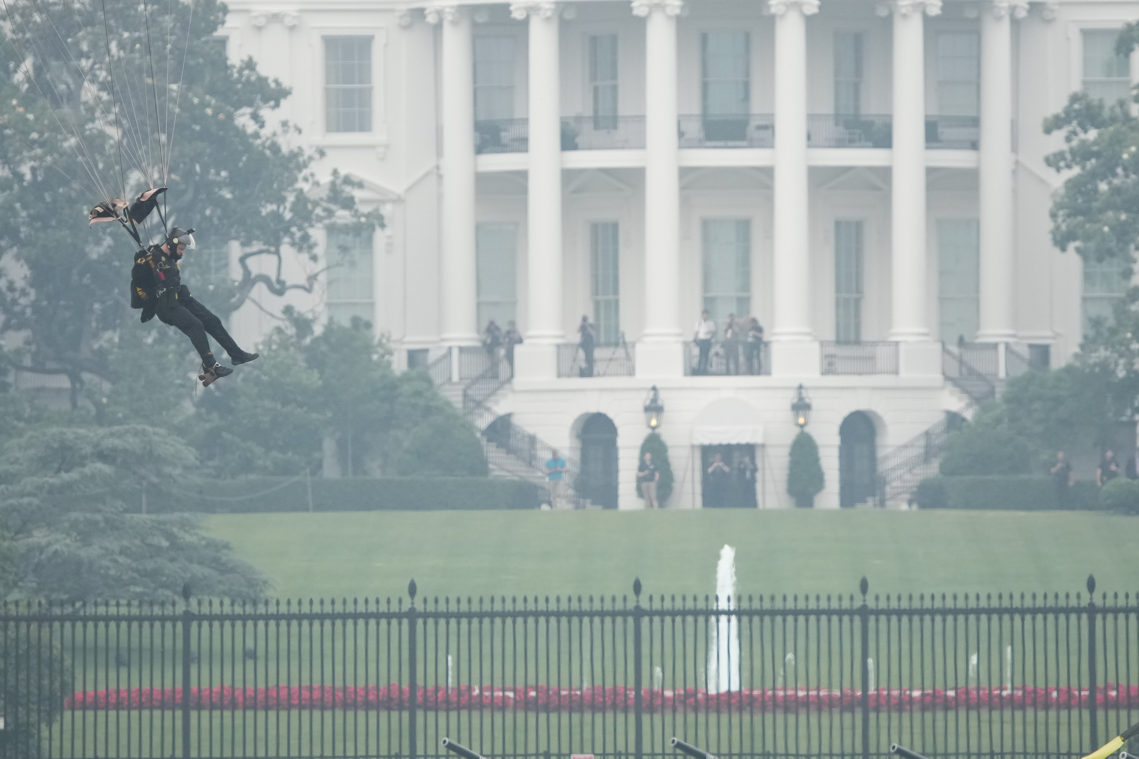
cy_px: 247
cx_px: 555
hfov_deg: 3.1
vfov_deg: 2.0
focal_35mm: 674
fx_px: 21323
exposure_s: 1/1250
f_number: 6.3
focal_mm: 422
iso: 2000
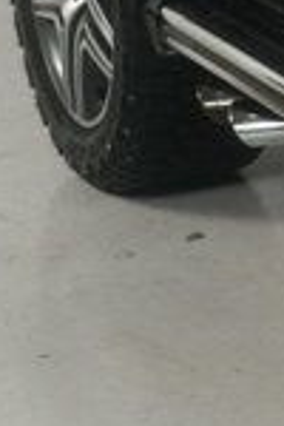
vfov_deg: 8.8
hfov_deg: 5.2
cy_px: -68
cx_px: 1167
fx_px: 2745
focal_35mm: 232
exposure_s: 1/160
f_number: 13
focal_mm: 23
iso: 100
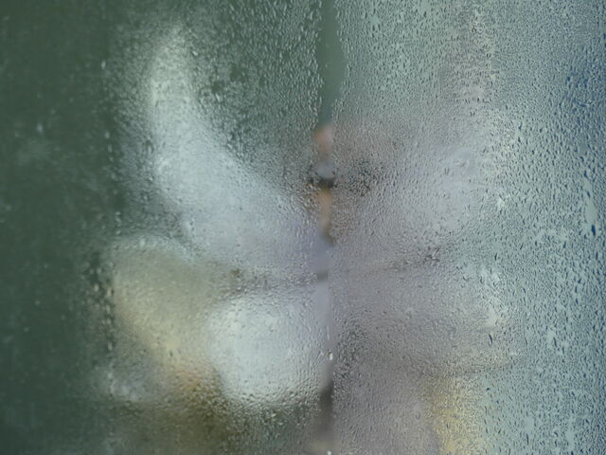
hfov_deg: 4.6
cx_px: 303
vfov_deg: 3.5
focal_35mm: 428
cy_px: 228
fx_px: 7493
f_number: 2.8
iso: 100
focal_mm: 77
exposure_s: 1/200
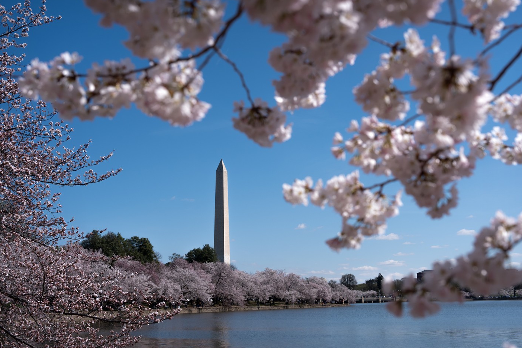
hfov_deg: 40.3
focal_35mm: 49
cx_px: 284
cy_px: 173
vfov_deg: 27.5
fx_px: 710
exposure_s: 1/1250
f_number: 6.3
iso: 200
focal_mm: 43
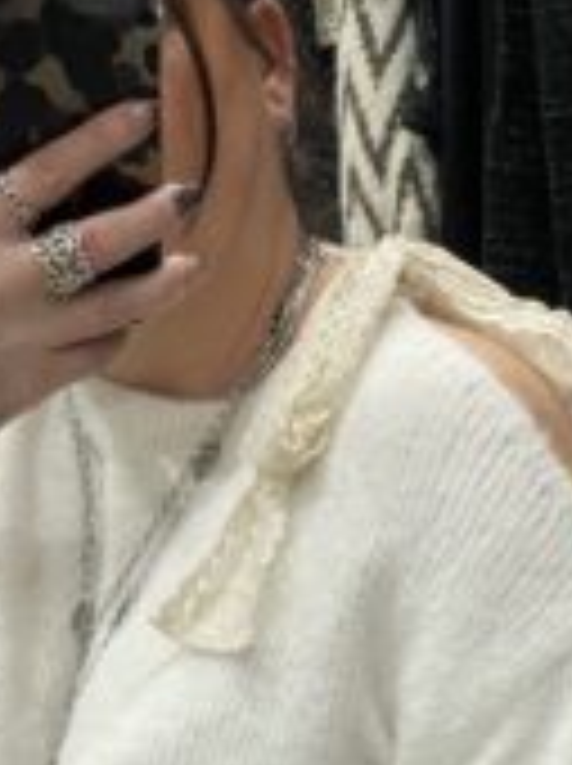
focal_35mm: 151
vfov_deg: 12.8
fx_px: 3335
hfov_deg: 9.8
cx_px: 284
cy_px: 882
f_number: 2.2
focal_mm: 7.5
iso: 250
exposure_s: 1/50
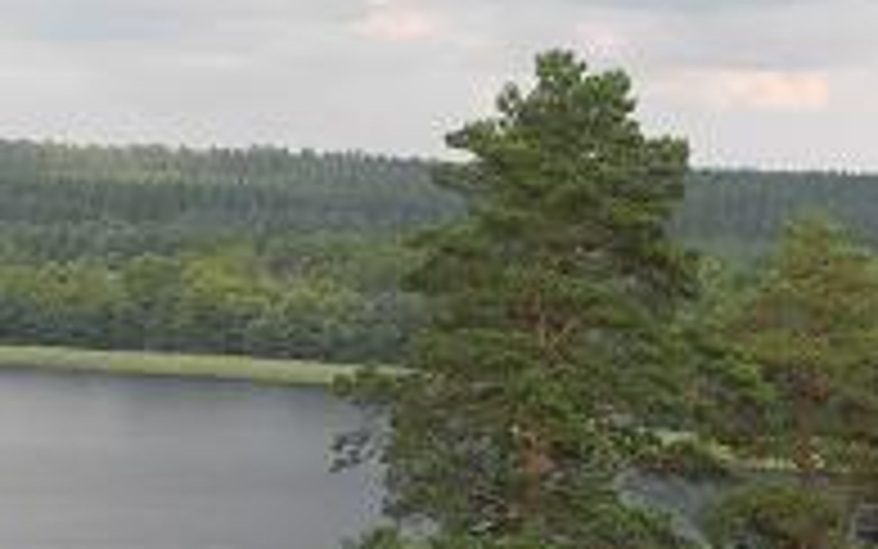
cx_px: 612
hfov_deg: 13.6
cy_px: 616
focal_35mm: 153
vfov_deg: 8.5
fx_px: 3662
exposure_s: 1/400
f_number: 3.5
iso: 100
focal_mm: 11.8
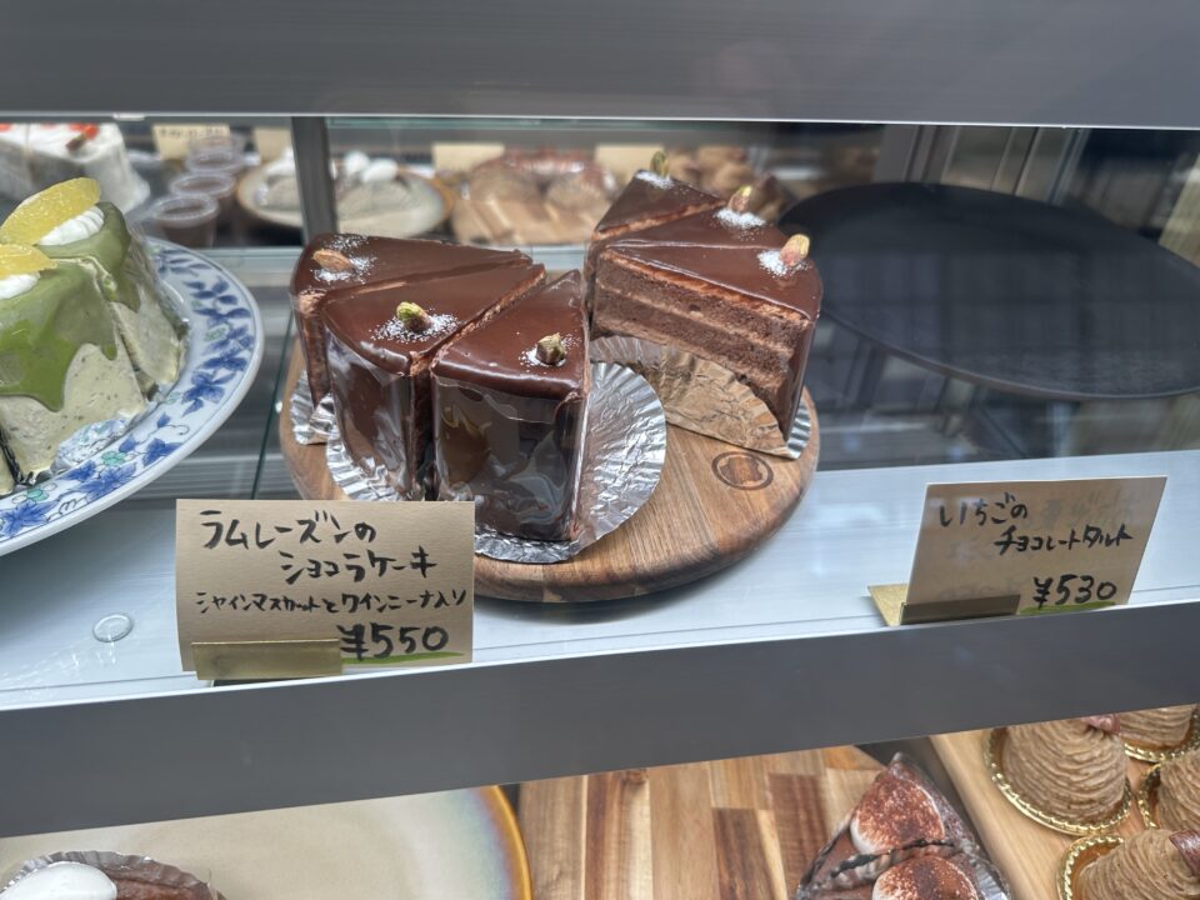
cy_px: 450
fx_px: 832
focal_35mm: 24
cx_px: 600
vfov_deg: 56.8
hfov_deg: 71.6
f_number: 1.78
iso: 64
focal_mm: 6.86
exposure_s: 1/165
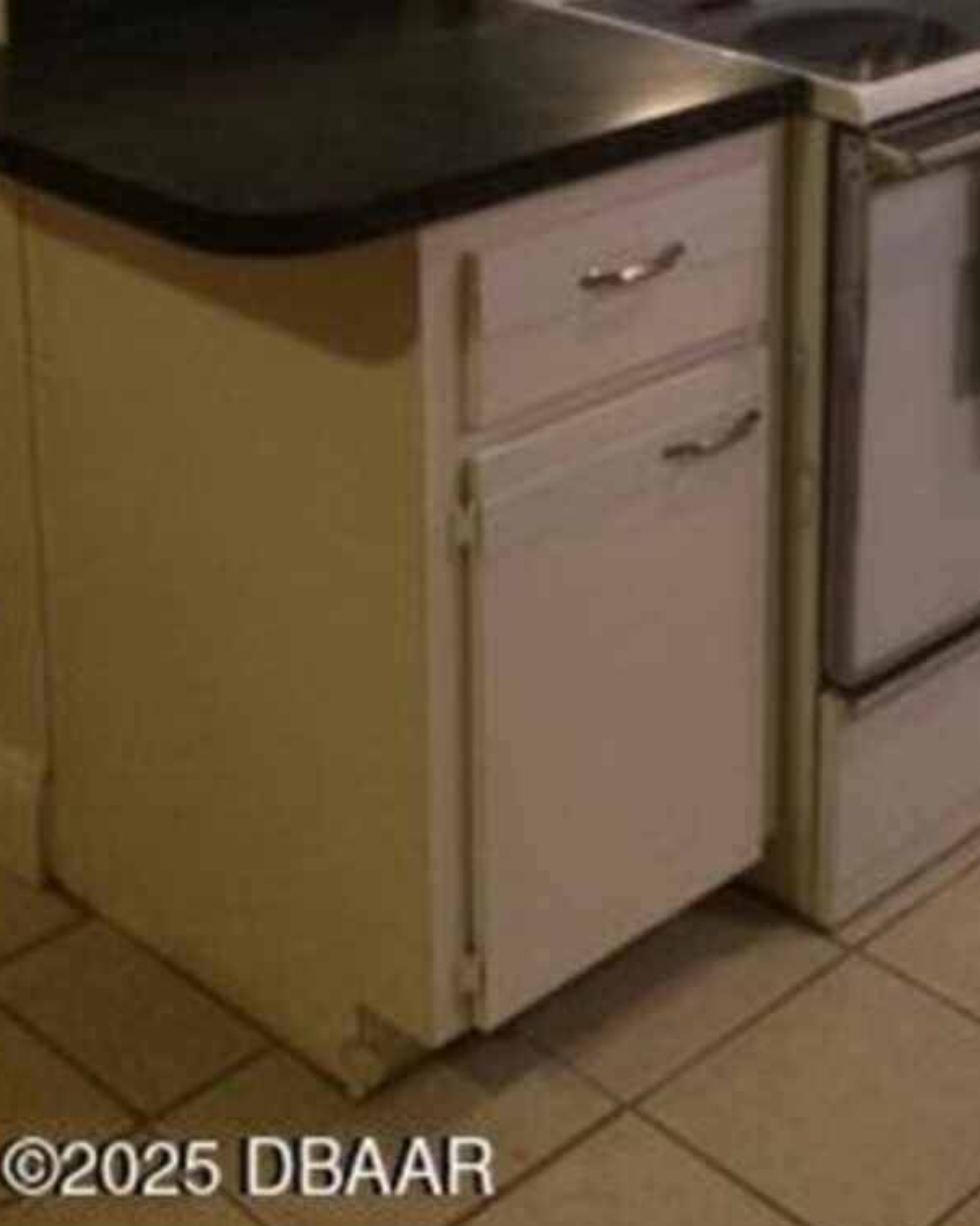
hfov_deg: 22.8
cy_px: -96
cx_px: 1017
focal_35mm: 64
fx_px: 2320
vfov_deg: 27.3
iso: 320
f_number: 2.2
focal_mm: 4.15
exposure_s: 1/30
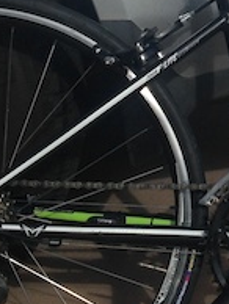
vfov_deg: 14.5
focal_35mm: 136
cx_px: 353
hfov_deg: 10.5
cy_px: 96
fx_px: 1197
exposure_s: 1/1427
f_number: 2.4
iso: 50
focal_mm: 4.12
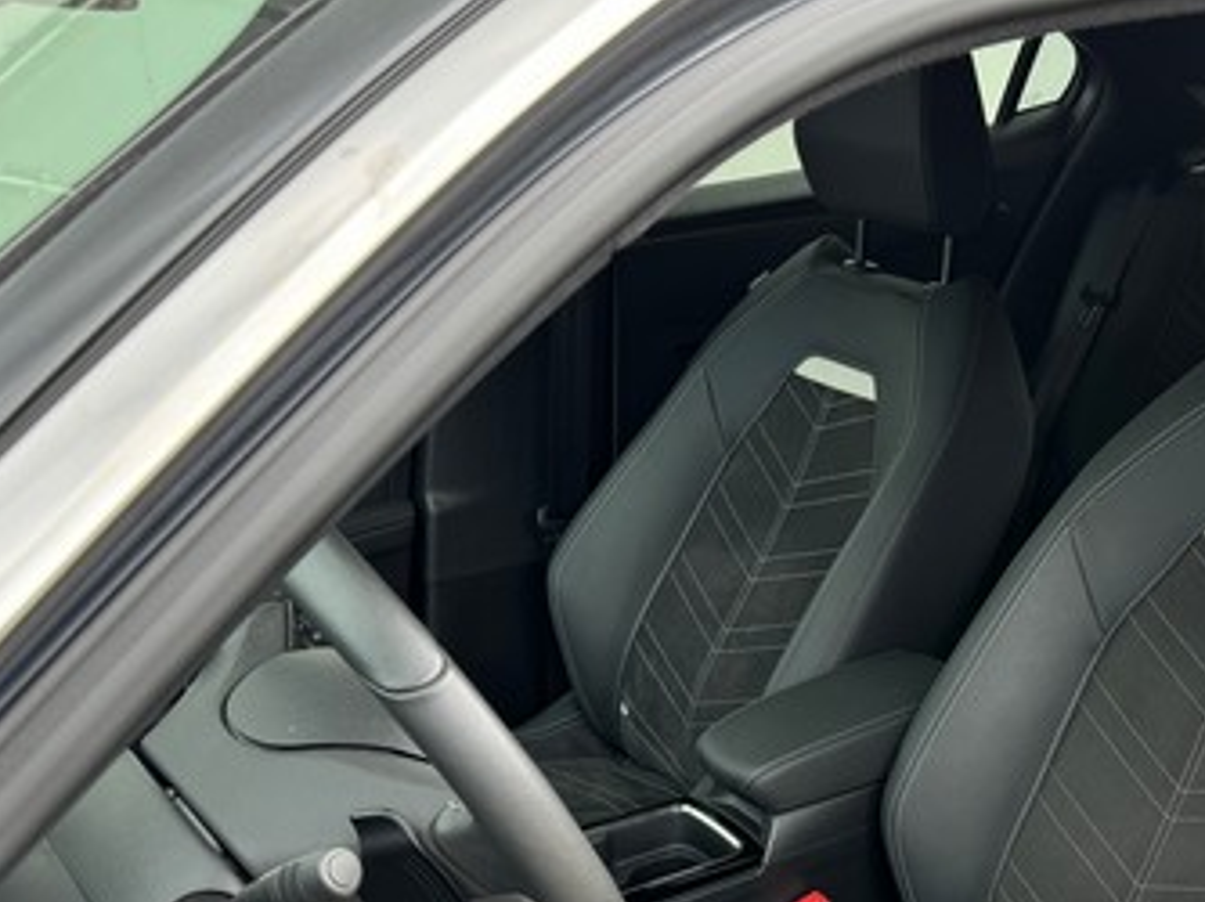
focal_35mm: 46
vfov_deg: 30.2
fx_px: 1600
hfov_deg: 39.7
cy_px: 797
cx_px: 952
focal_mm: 6.76
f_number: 1.78
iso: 80
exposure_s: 1/198
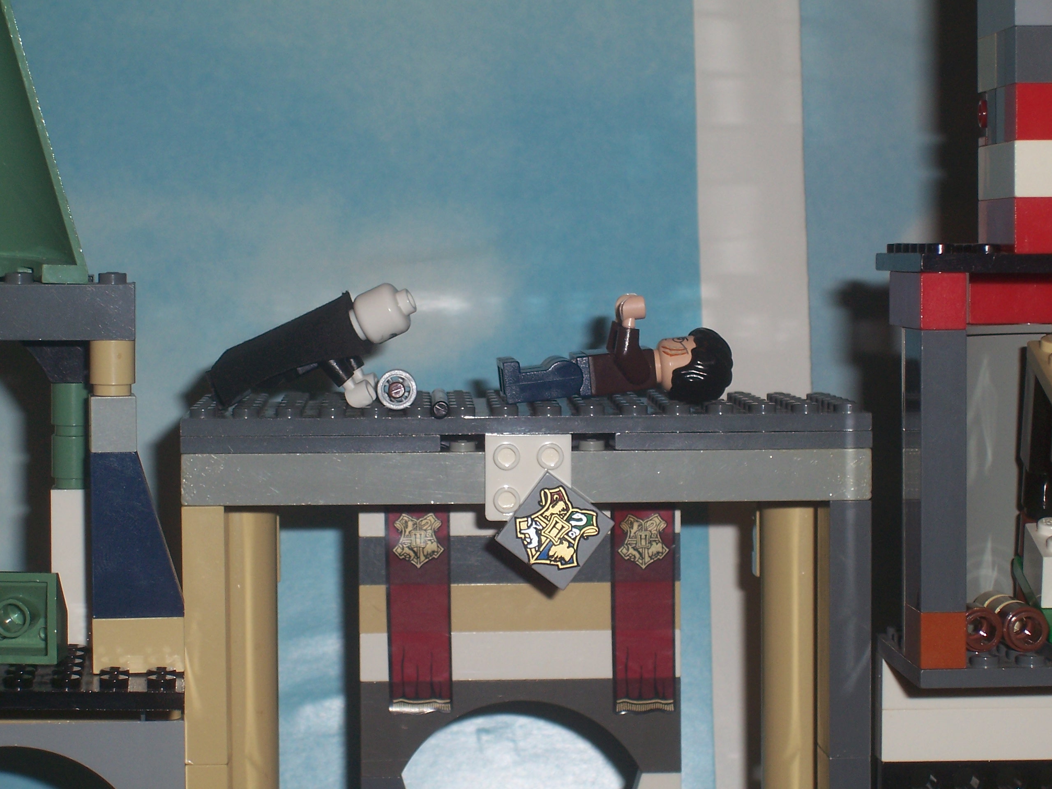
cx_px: 526
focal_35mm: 102
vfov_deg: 14.5
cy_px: 394
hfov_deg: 19.3
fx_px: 3100
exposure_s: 1/90
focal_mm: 16.8
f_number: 4.6
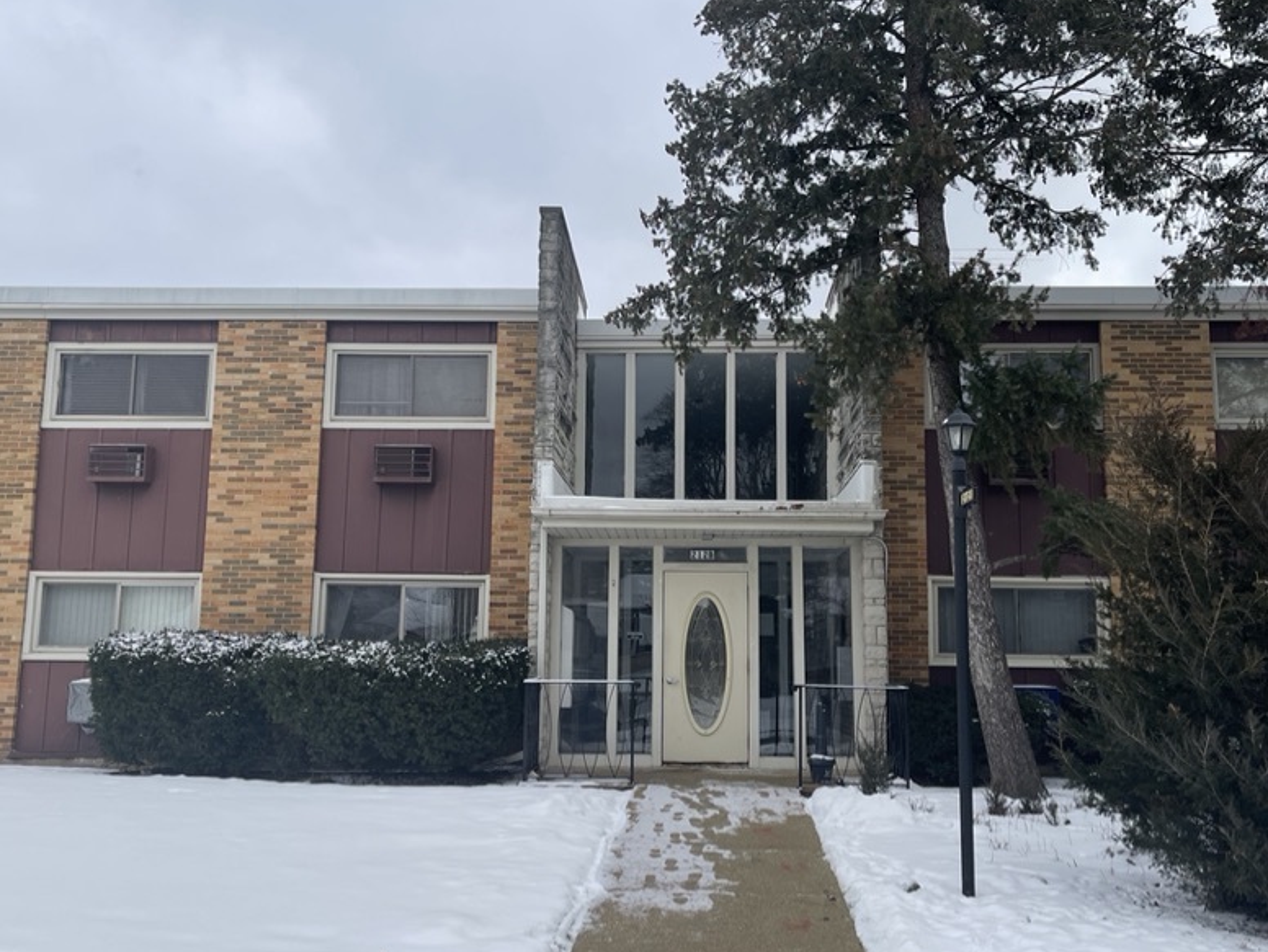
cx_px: 667
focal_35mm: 33
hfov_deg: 55.3
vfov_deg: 43.0
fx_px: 1210
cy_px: 463
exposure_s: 1/3344
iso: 32
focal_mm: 5.1
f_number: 1.6
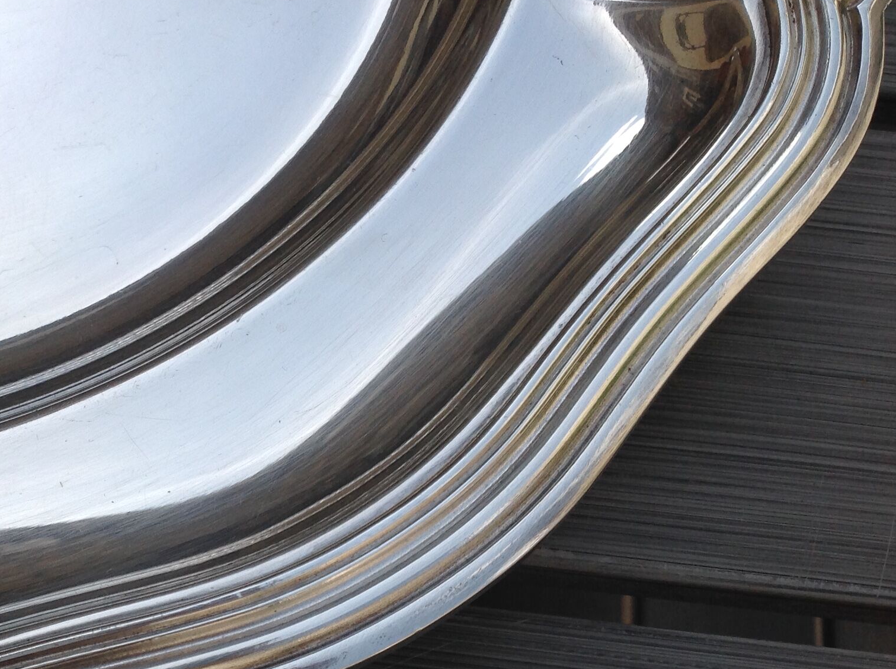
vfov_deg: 23.9
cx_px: 132
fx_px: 1551
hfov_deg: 31.1
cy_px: 546
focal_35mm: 60
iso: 50
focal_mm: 4.28
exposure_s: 1/1513
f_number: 2.4
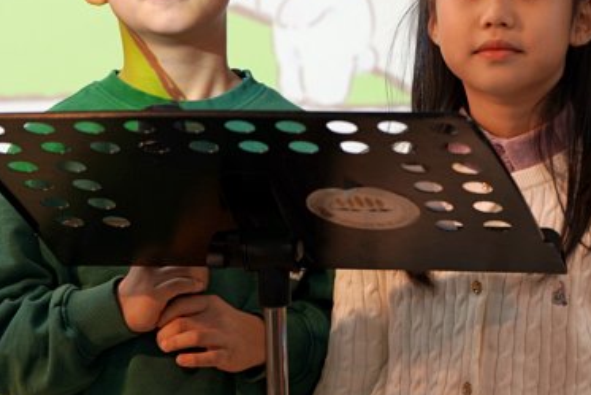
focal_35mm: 205
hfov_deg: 10.0
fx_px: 3367
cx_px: 448
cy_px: -29
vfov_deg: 6.7
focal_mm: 85
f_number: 4
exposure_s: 1/160
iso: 320
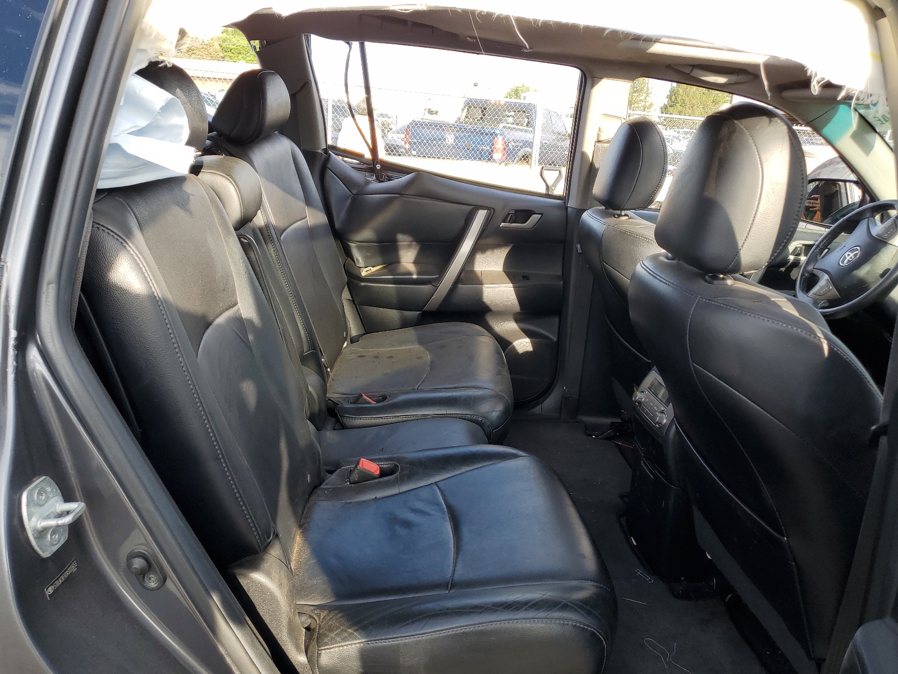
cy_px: 337
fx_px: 674
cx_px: 449
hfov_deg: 67.3
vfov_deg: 53.1
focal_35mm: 26
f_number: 1.5
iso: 50
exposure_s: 1/323
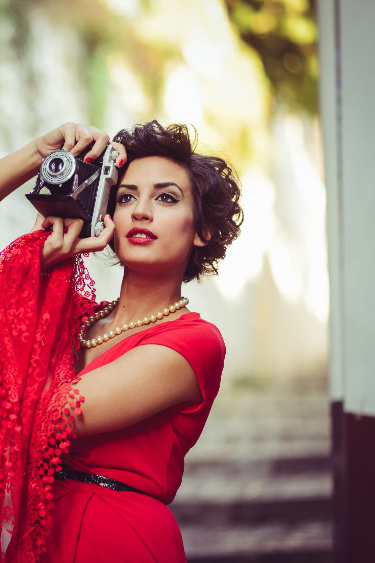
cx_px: -17
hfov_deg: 10.6
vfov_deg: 16.0
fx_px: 1999
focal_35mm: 128
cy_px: 281
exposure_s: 1/500
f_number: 1.8
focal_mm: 85
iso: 400
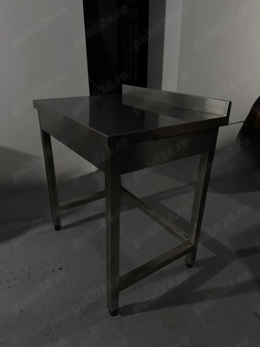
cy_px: 174
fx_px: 240
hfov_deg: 56.8
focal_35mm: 24
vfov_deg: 71.6
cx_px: 130
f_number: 1.78
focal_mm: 6.76
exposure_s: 1/100
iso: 125
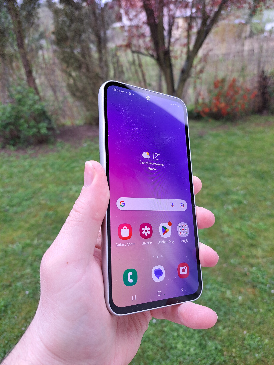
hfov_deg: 56.8
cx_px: 137
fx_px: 253
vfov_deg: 71.6
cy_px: 182
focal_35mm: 24
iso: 50
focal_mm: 5.23
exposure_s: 1/128
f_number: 1.8
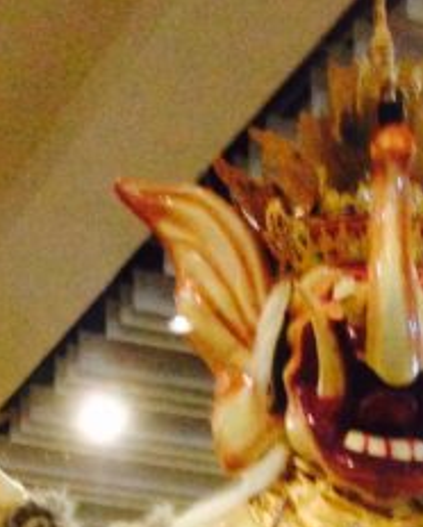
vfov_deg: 12.5
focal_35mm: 142
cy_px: 904
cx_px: 466
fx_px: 2219
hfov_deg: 10.7
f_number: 2.4
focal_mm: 4.12
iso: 250
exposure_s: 1/20
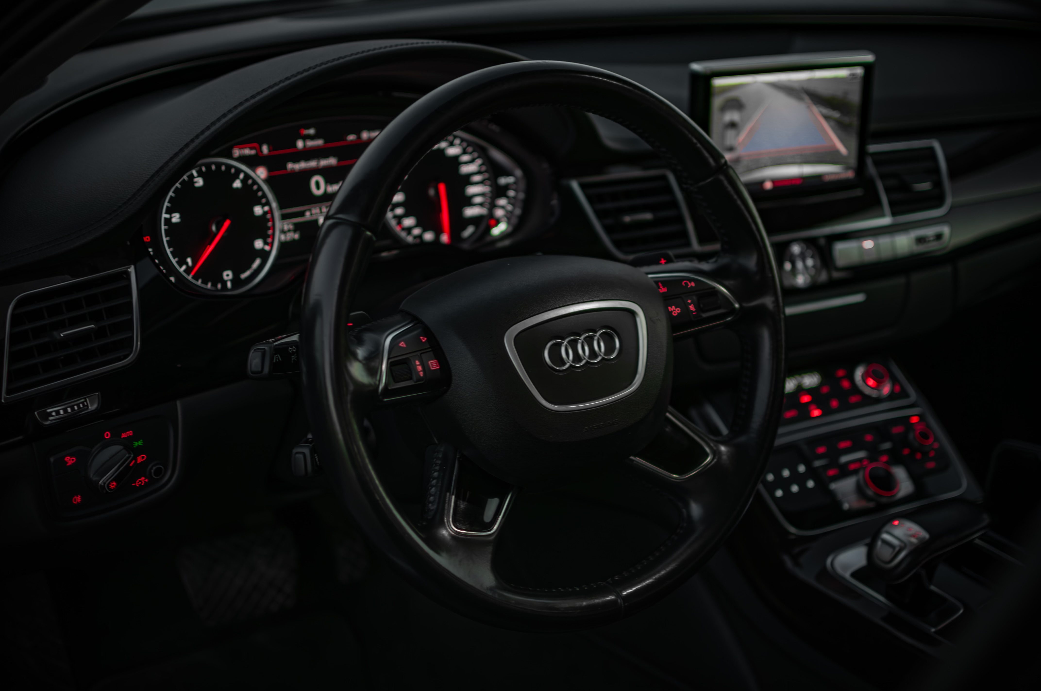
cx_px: 520
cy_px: 346
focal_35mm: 52
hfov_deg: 37.9
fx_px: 1516
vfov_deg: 25.7
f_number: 1.8
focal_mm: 35
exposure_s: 1/50
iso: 200
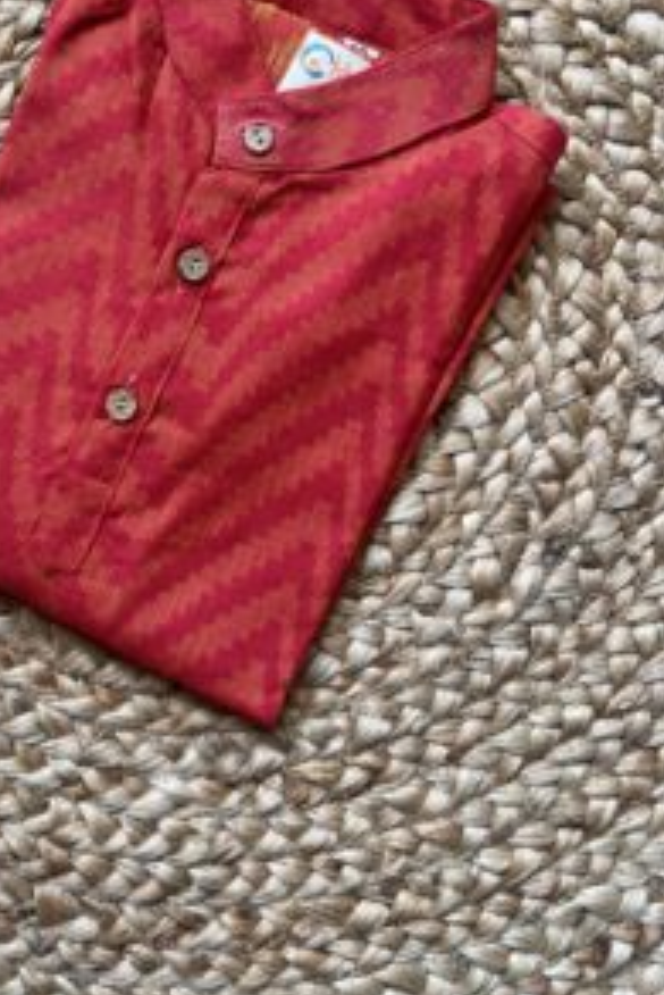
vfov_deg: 48.0
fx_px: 1105
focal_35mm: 40
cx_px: 184
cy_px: 378
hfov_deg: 32.9
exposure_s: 1/122
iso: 40
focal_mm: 5.1
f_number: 1.6
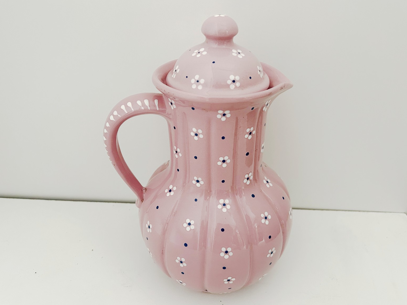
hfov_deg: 65.3
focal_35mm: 27
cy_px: 158
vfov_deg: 51.4
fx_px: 317
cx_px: 201
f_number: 1.5
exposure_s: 1/60
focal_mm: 5.7
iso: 250
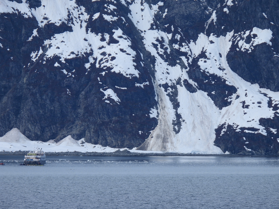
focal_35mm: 700
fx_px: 5642
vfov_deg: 2.1
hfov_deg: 2.8
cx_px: 140
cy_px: 104
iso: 100
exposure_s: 1/800
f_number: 5.6
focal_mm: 125
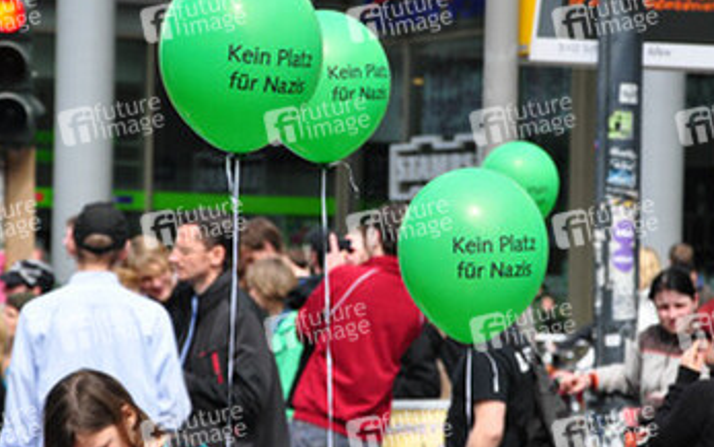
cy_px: 173
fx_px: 4061
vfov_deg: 6.3
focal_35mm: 209
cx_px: 345
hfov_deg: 10.0
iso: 800
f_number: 9
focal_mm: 105
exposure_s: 1/1250
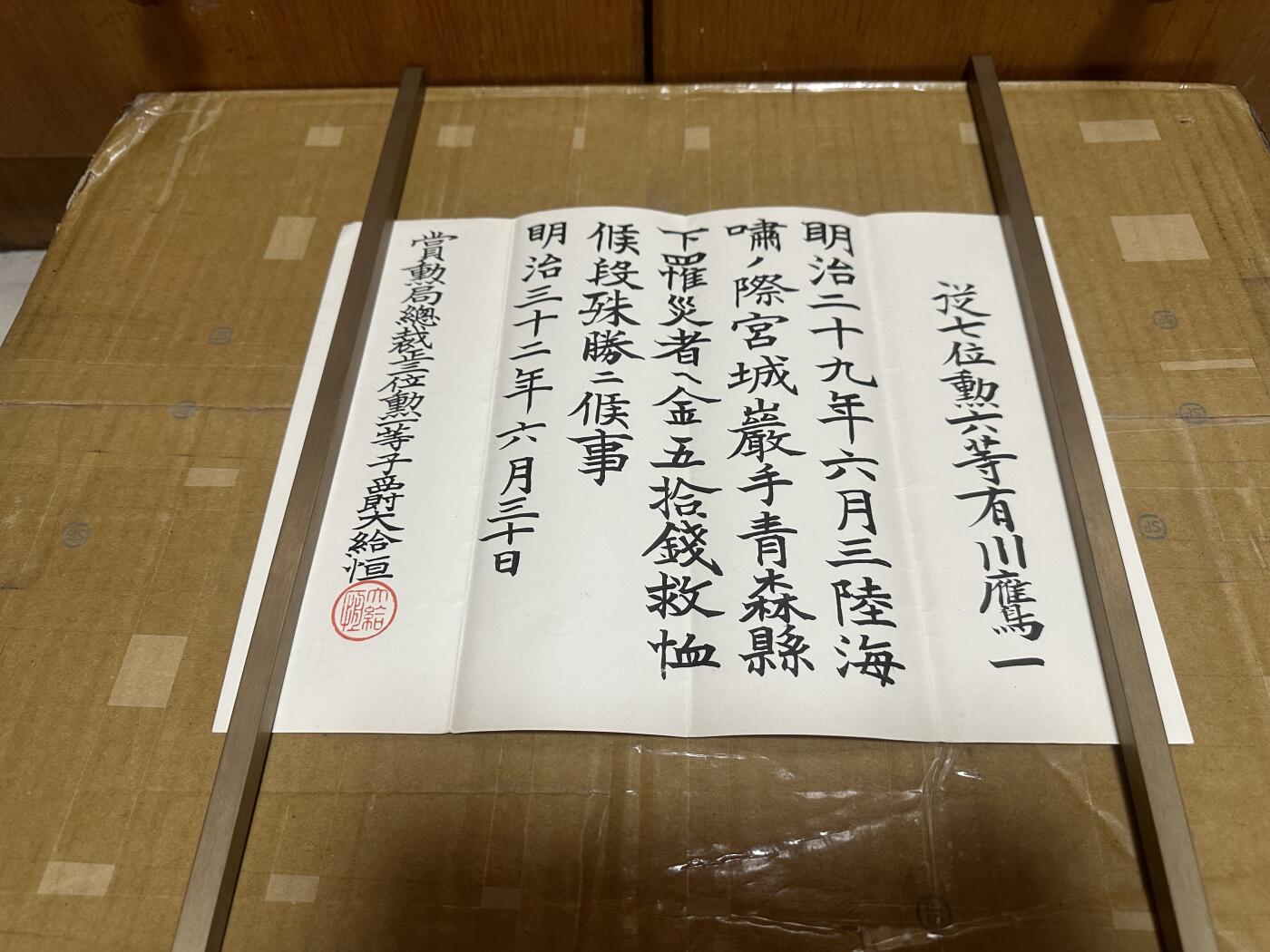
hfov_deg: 71.6
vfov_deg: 56.8
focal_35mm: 24
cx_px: 635
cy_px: 476
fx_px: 881
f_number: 1.78
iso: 160
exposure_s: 1/50
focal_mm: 6.86
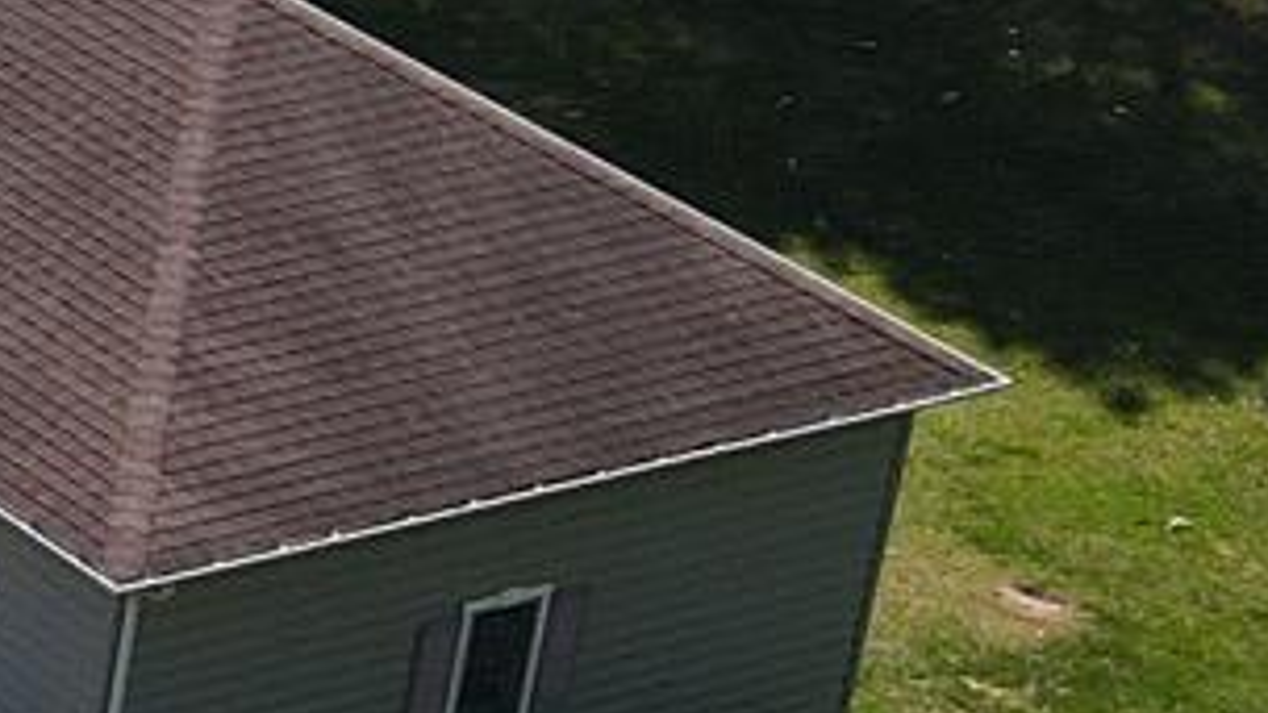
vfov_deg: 6.9
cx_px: -2161
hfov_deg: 10.0
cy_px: -8
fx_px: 5918
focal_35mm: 176
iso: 100
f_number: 2.8
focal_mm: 4.5
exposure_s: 1/500
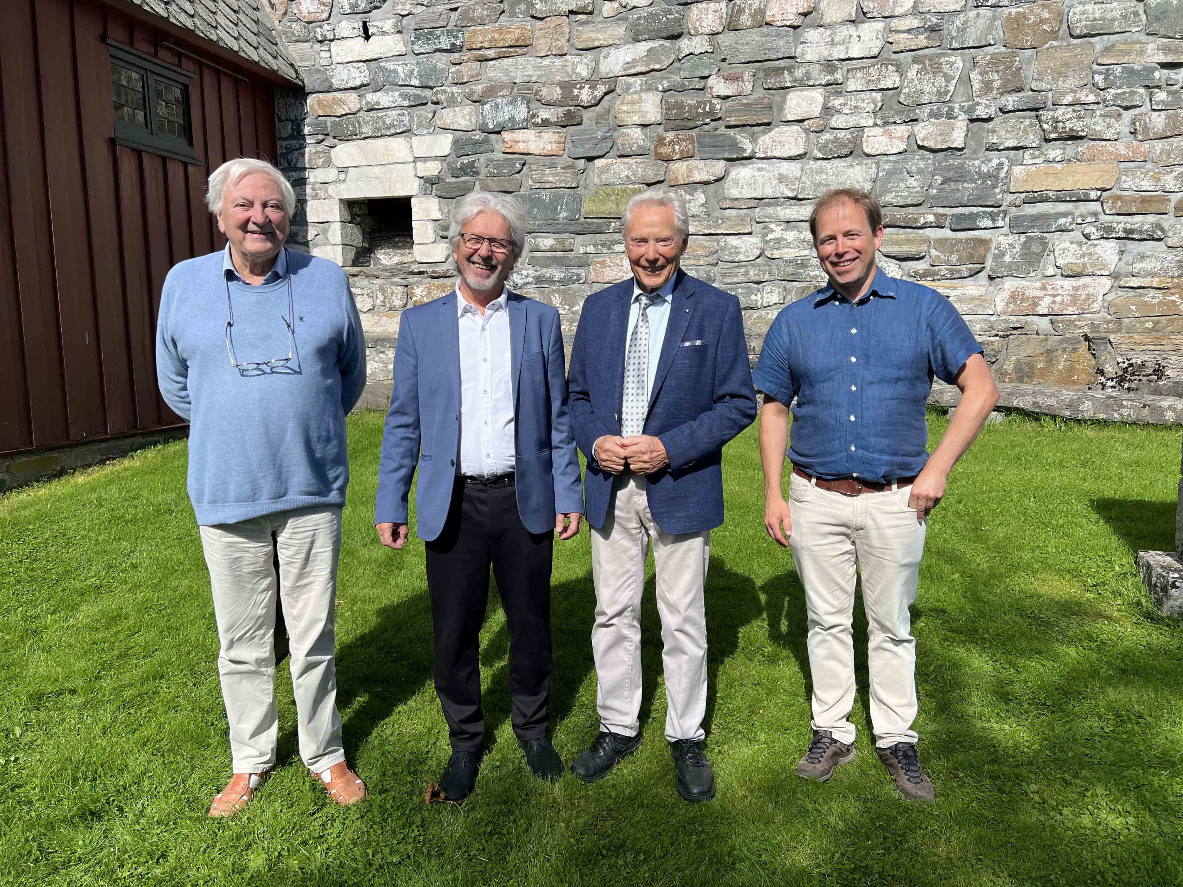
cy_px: 444
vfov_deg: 53.1
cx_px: 592
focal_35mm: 26
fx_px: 889
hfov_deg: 67.3
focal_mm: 5.7
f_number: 1.5
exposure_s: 1/4630
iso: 50
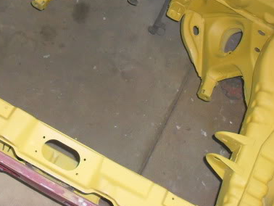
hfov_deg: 26.3
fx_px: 586
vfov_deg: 19.5
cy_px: 15
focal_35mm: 74
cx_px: 143
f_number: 3.2
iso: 200
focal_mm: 6.3
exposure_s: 1/45
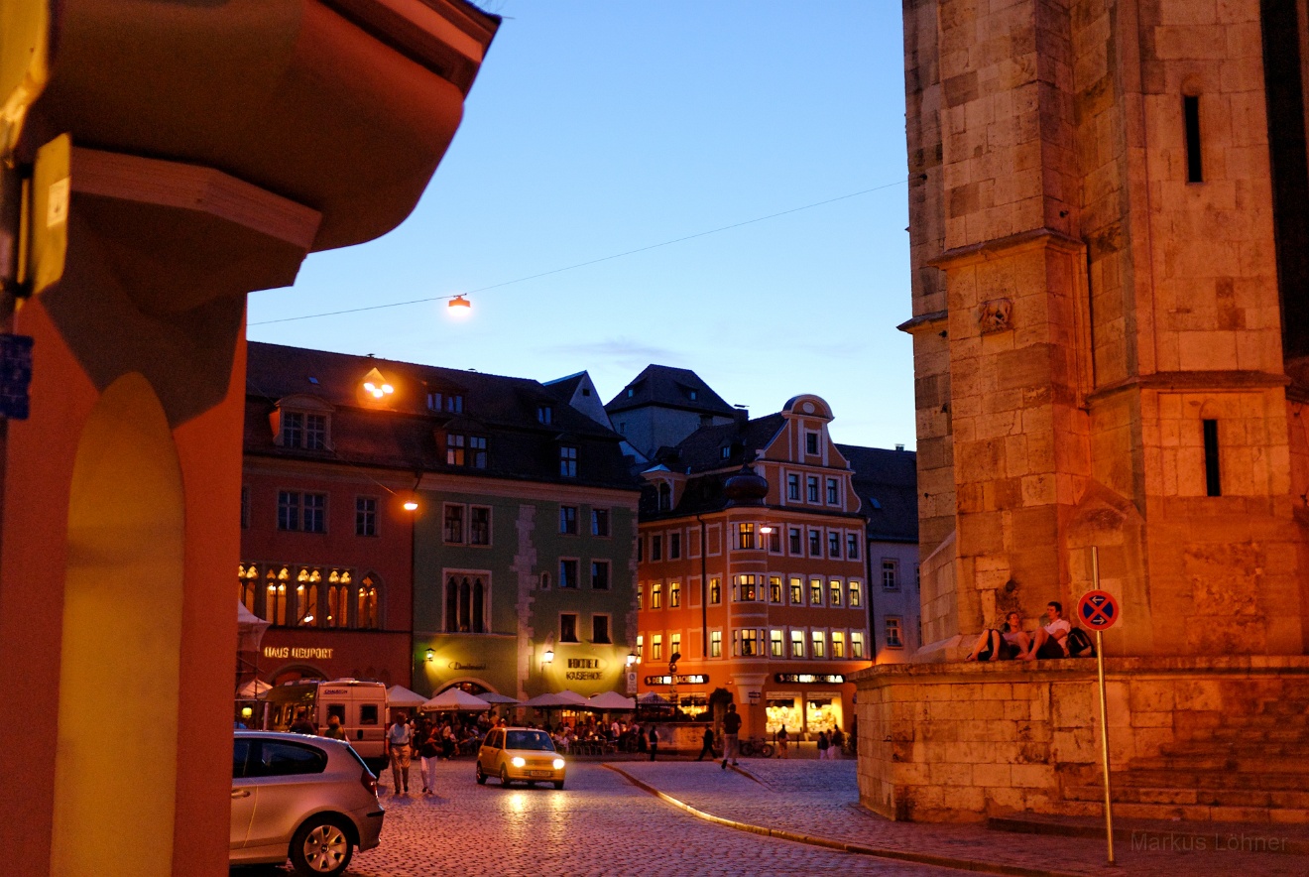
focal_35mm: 45
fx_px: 1638
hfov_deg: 43.6
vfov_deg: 30.0
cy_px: 438
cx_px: 654
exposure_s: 1/60
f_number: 1.4
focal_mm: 30
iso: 400
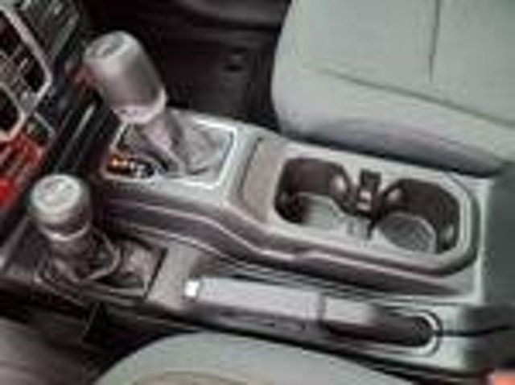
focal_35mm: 27
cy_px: 192
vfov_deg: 51.2
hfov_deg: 65.4
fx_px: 401
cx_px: 258
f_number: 1.9
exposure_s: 1/40
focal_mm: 3.58
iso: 160
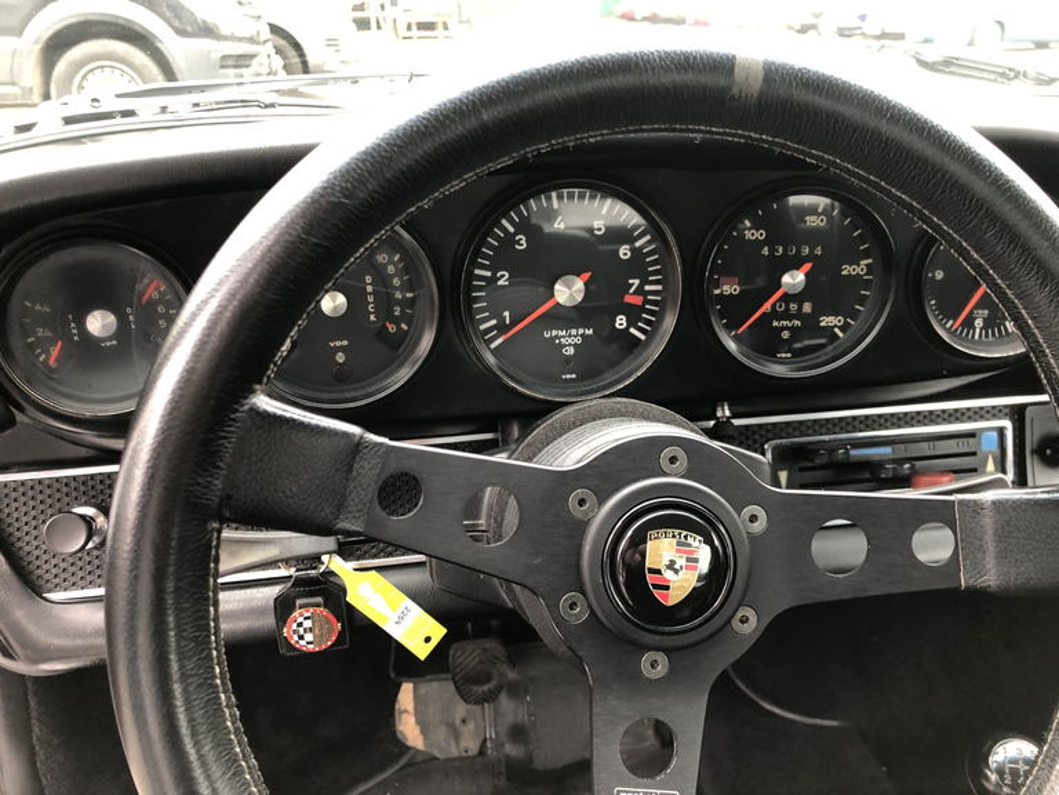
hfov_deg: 63.4
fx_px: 857
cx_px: 530
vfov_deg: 49.7
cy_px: 398
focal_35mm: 28
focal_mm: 4
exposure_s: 1/15
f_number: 1.8
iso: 40
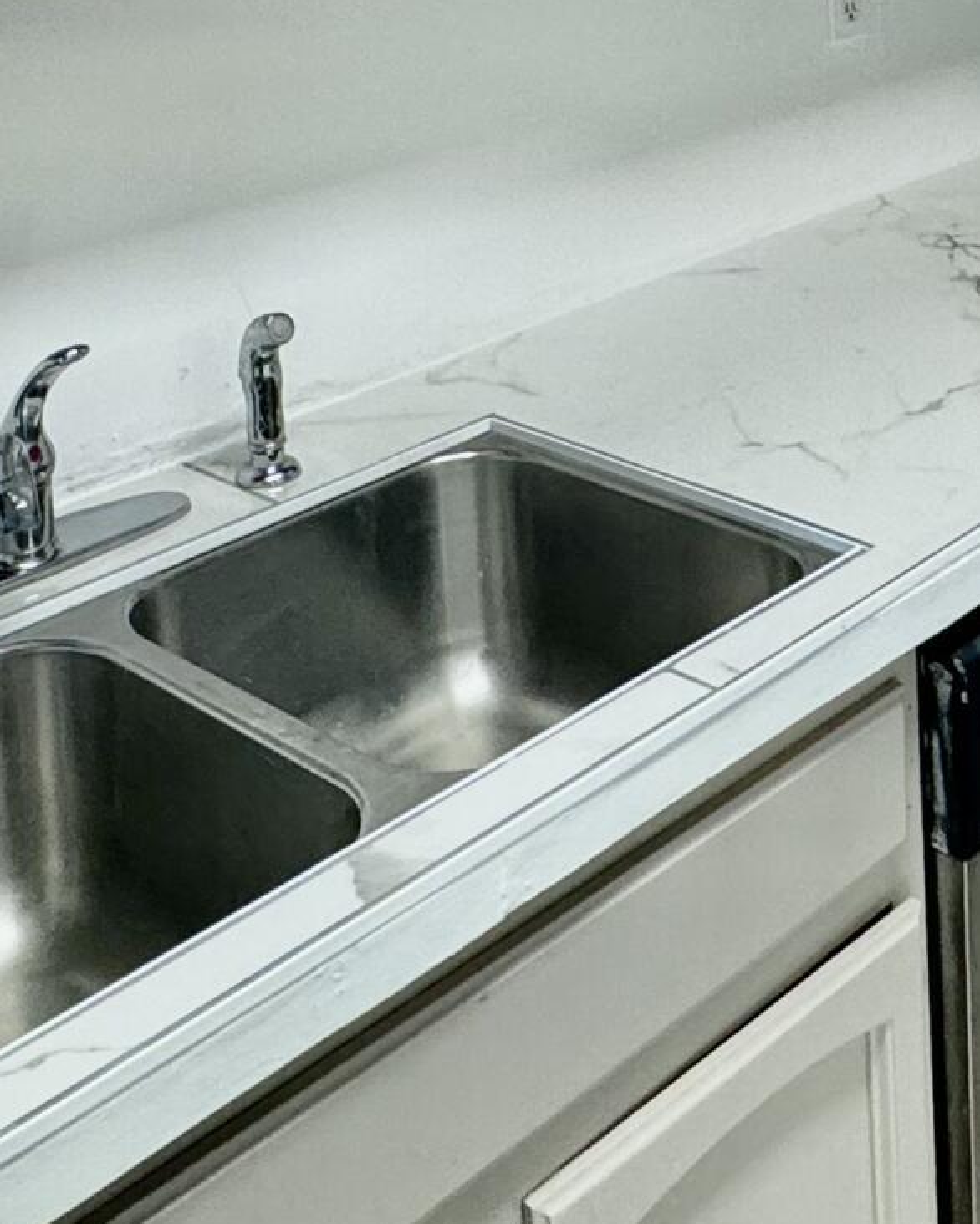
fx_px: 2029
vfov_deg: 28.8
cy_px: -268
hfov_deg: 26.4
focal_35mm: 56
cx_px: 836
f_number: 2.2
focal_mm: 2.22
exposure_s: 1/120
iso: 160
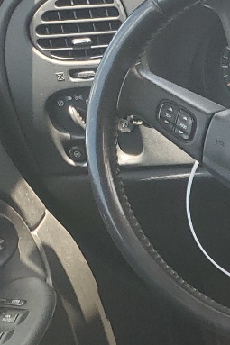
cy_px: 409
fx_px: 1084
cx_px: 654
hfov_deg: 9.7
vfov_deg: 17.3
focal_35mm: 113
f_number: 1.5
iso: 50
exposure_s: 1/233
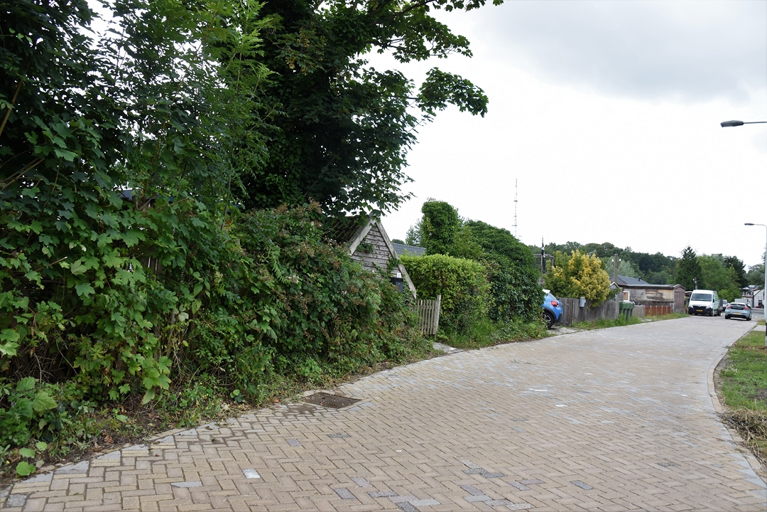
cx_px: 384
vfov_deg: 47.9
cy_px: 256
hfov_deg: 67.4
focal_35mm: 27
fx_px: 575
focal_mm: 18
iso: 160
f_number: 6.3
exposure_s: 1/160
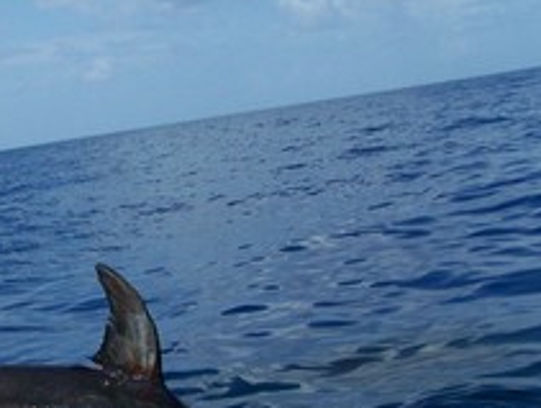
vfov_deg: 20.3
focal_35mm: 72
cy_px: 319
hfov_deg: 25.9
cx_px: 33
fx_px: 1127
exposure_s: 1/1000
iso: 160
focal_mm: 6.3
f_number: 5.6
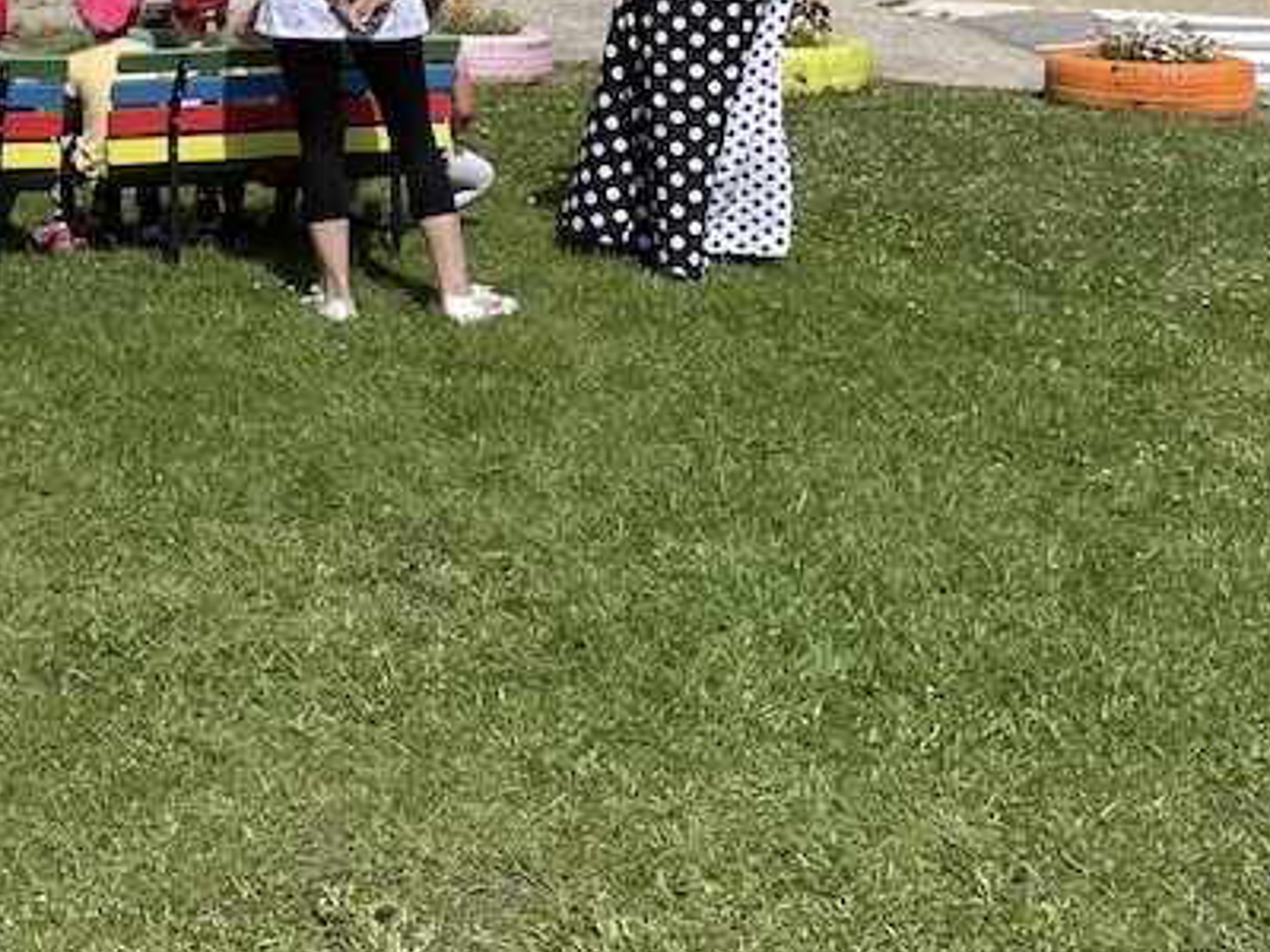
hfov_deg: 22.4
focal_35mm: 78
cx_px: -387
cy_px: -35
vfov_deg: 18.3
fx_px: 2862
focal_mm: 5.1
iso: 32
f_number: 1.6
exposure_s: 1/4902
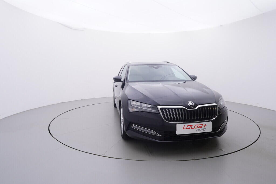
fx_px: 173
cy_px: 92
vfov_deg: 56.2
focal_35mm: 22
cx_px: 138
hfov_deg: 77.3
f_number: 5
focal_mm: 15
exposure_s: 1/80
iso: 200
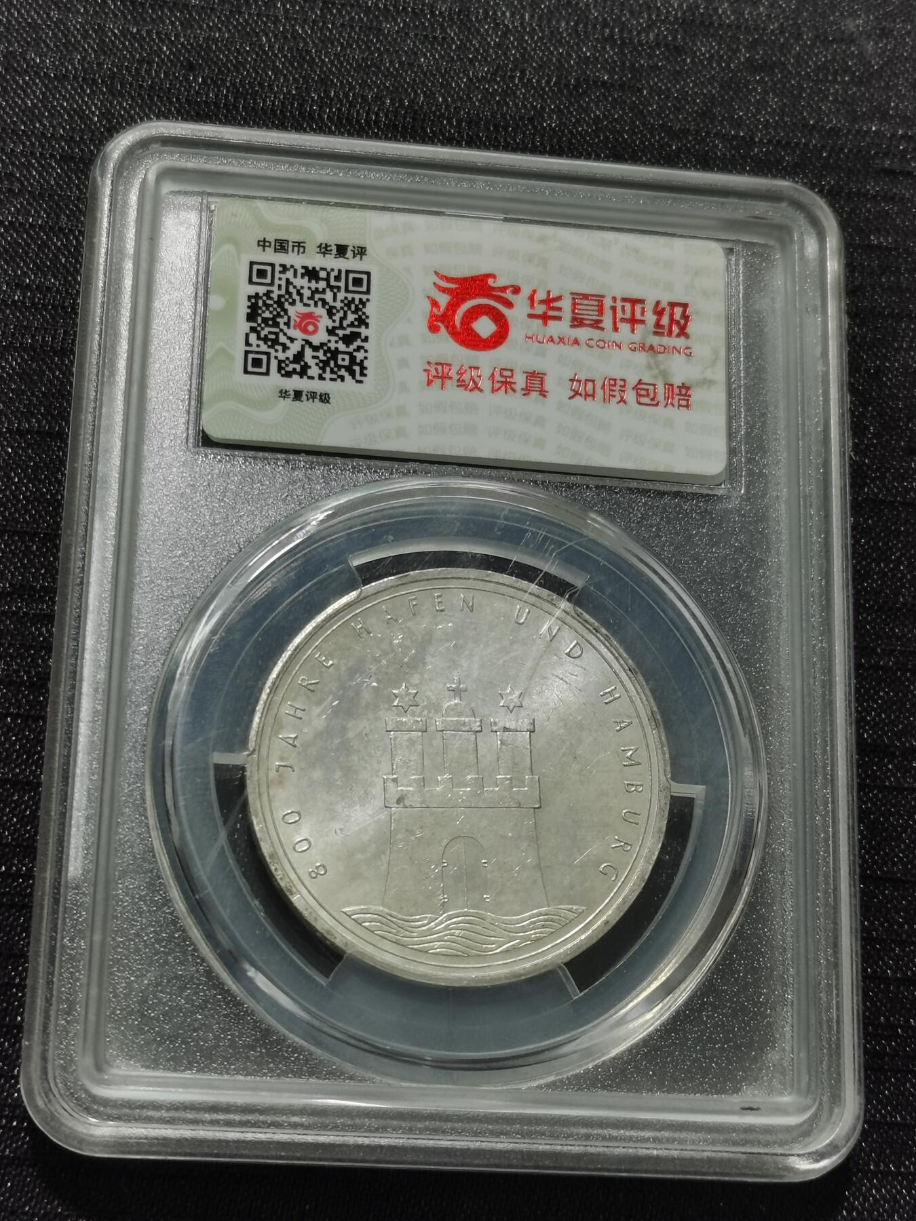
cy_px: 610
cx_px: 458
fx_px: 2329
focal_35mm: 66
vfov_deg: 29.4
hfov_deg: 22.3
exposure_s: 1/100
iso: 50
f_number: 1.8
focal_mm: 5.58
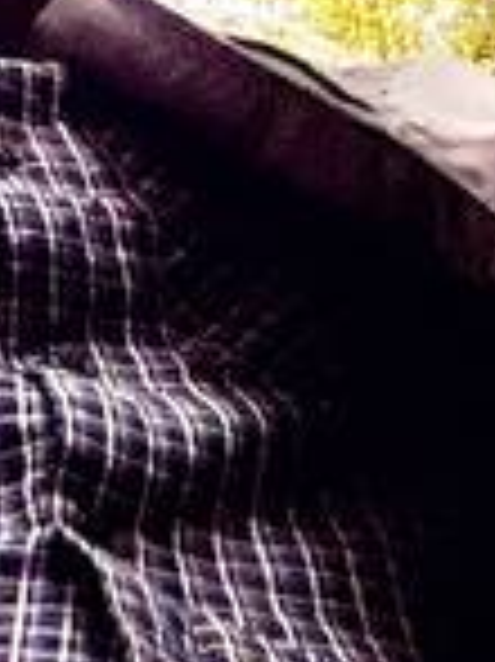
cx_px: 27
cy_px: -788
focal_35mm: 196
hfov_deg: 7.5
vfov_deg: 9.3
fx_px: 3742
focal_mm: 2.71
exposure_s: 1/60
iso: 125
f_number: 1.9
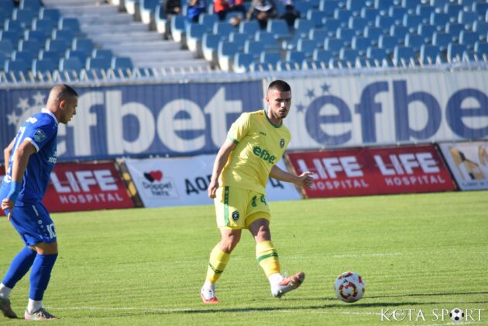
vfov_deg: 3.1
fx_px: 6100
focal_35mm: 450
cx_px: 244
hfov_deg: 4.6
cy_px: 163
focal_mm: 300
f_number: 5.6
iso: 400
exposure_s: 1/800
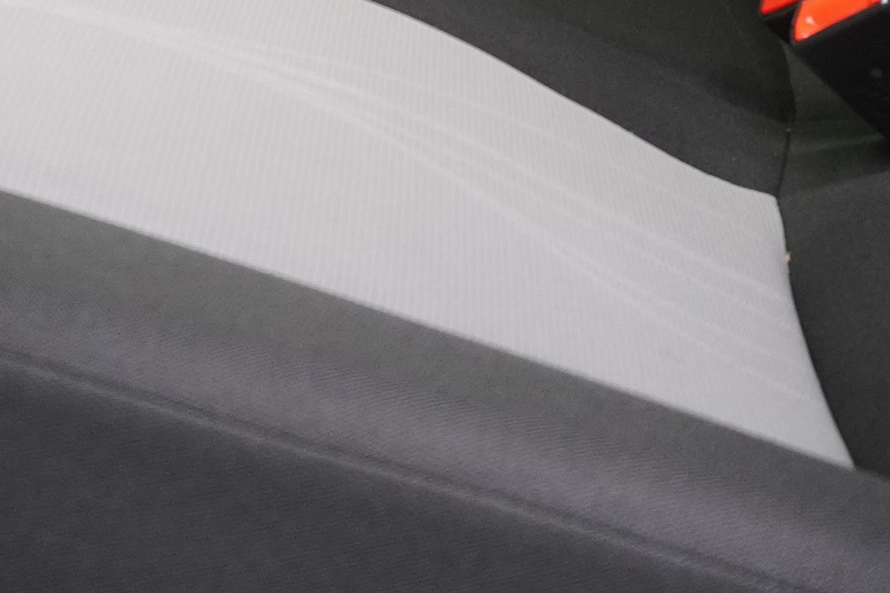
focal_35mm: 94
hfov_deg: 21.6
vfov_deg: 12.8
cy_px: -559
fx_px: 2323
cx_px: 301
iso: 1250
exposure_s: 1/30
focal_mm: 16
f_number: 3.5
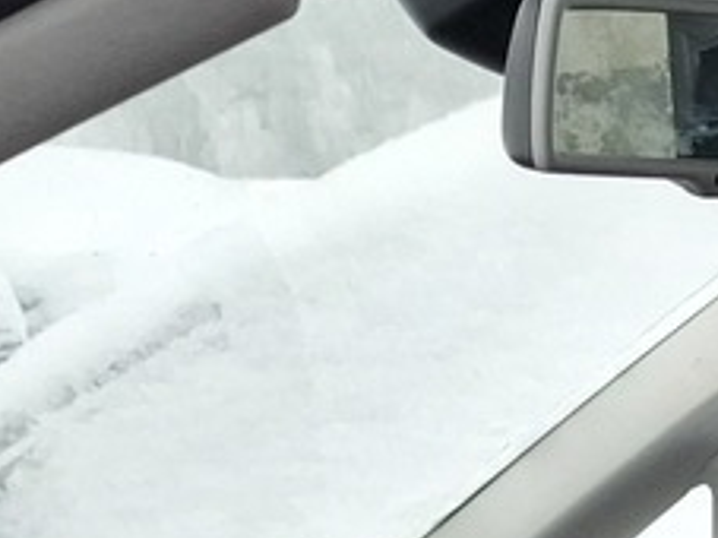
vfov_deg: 9.6
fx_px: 3027
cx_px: 1287
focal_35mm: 146
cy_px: 1029
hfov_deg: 12.4
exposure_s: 1/100
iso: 200
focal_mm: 5.54
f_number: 1.8
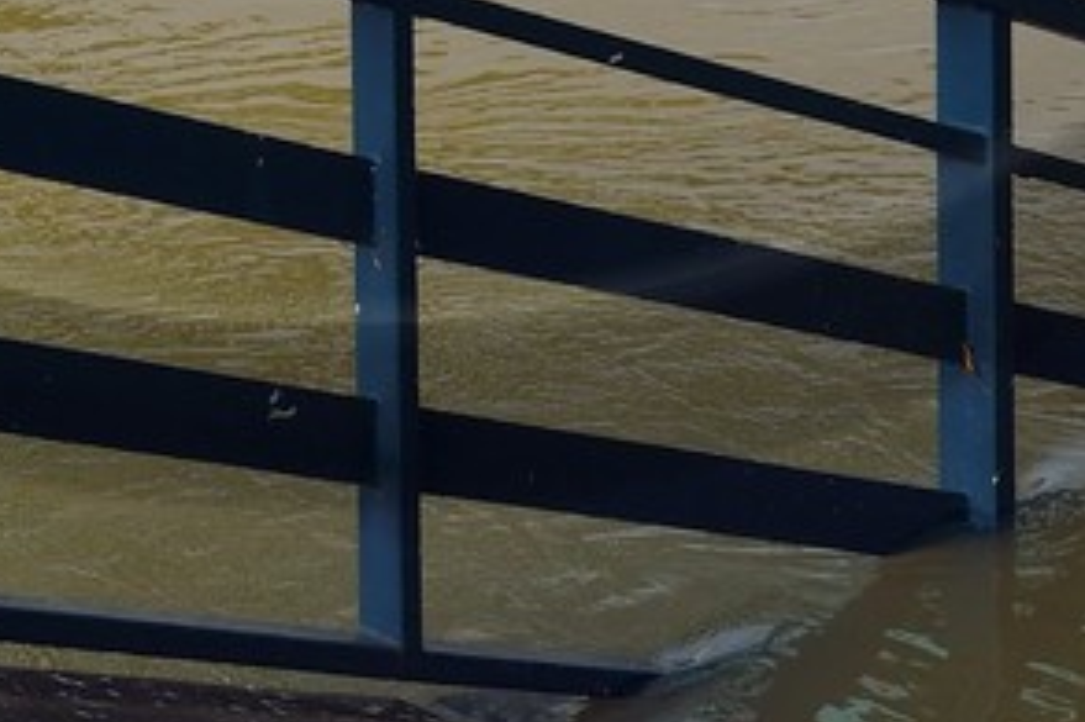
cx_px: 330
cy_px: -1033
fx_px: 3946
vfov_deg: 9.3
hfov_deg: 15.6
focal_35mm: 131
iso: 100
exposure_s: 1/250
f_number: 10
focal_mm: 24
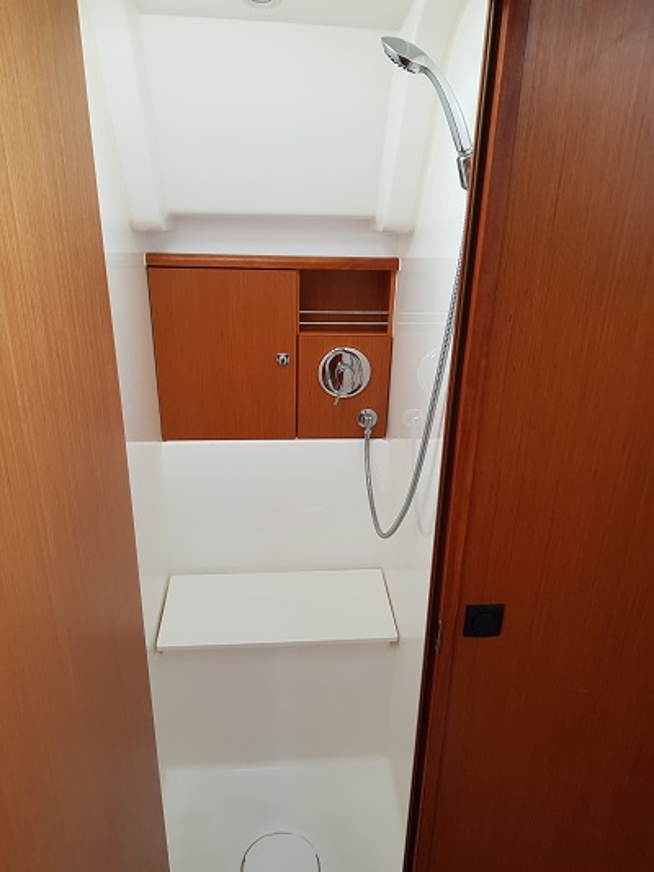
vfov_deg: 67.3
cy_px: 436
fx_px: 655
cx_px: 327
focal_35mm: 26
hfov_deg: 53.1
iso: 80
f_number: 1.7
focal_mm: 4.2
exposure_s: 1/50
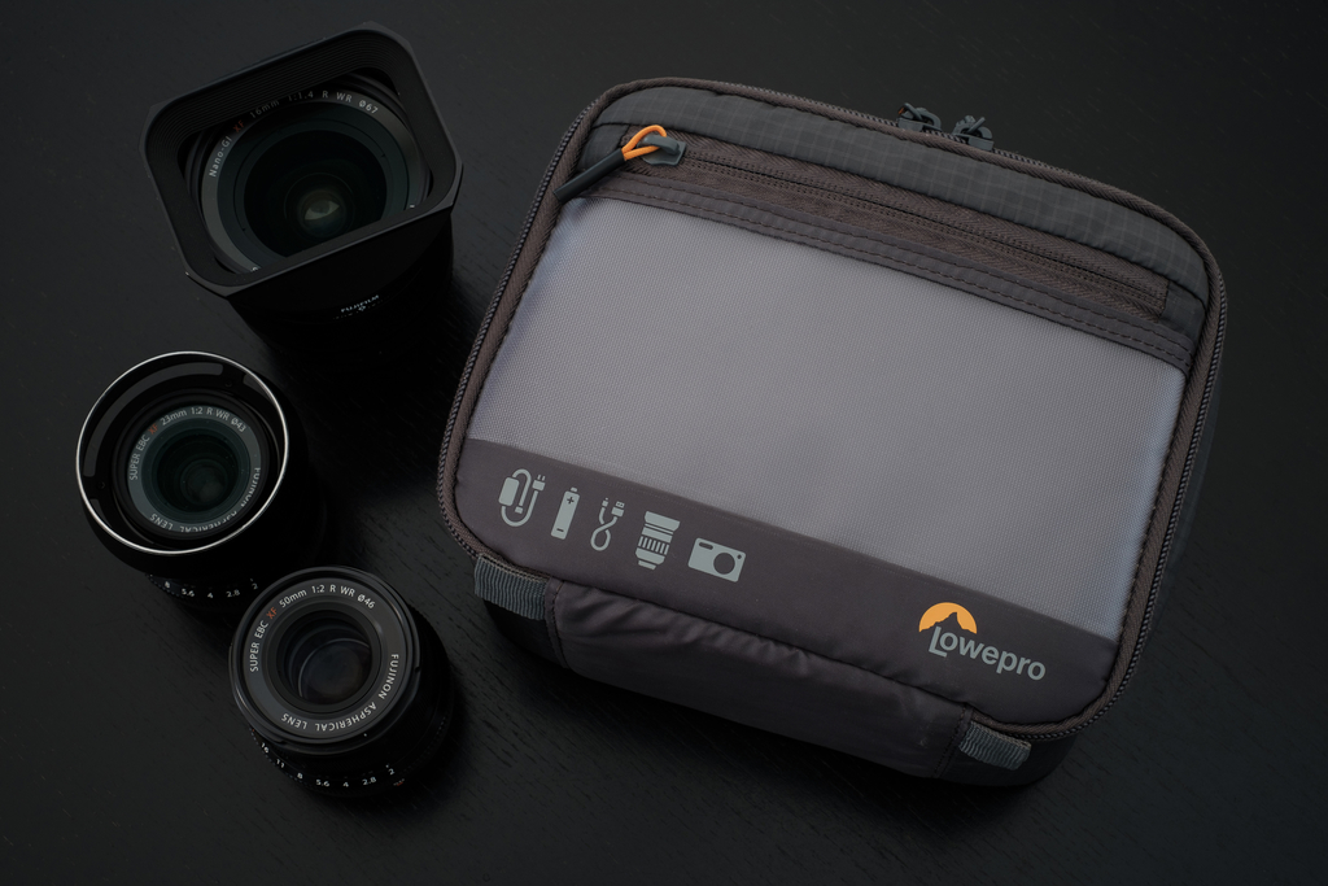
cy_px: 443
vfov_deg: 25.5
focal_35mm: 53
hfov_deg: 37.5
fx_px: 1955
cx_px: 664
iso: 200
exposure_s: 6.5
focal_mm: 35
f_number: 10
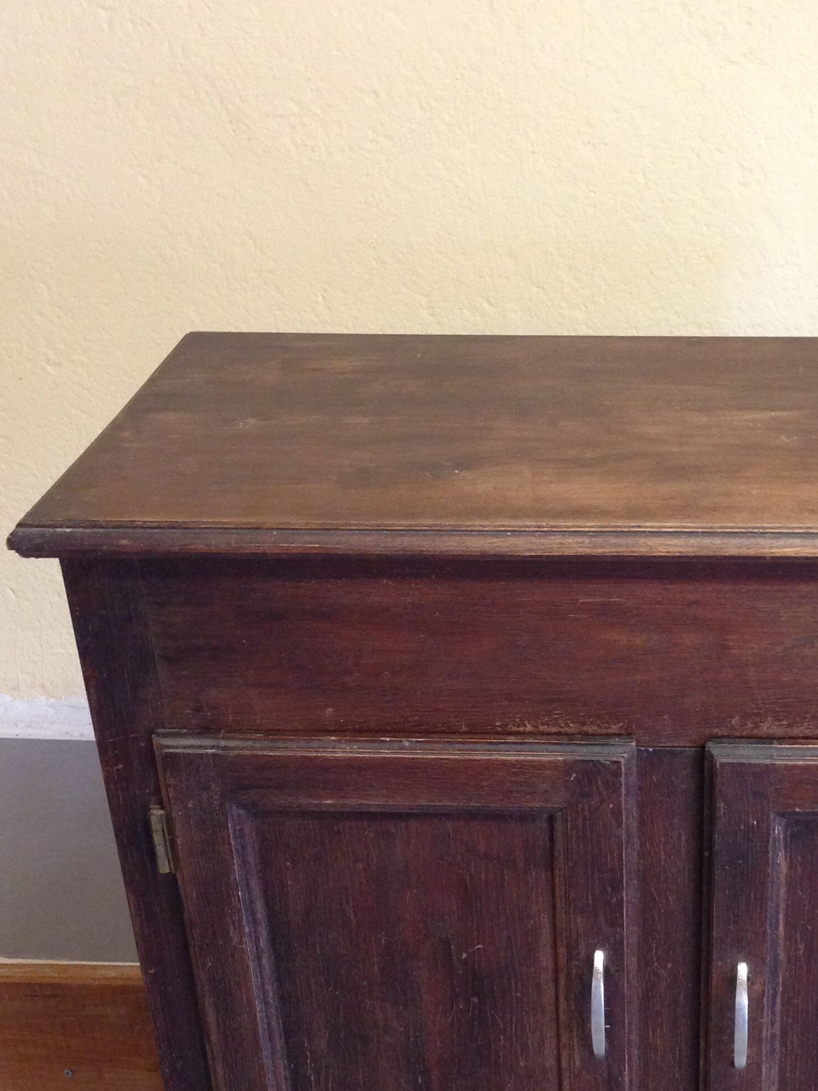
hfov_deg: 26.0
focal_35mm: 55
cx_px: 667
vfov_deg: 34.6
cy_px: 738
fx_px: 1733
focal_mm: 4.12
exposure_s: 1/20
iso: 200
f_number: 2.4
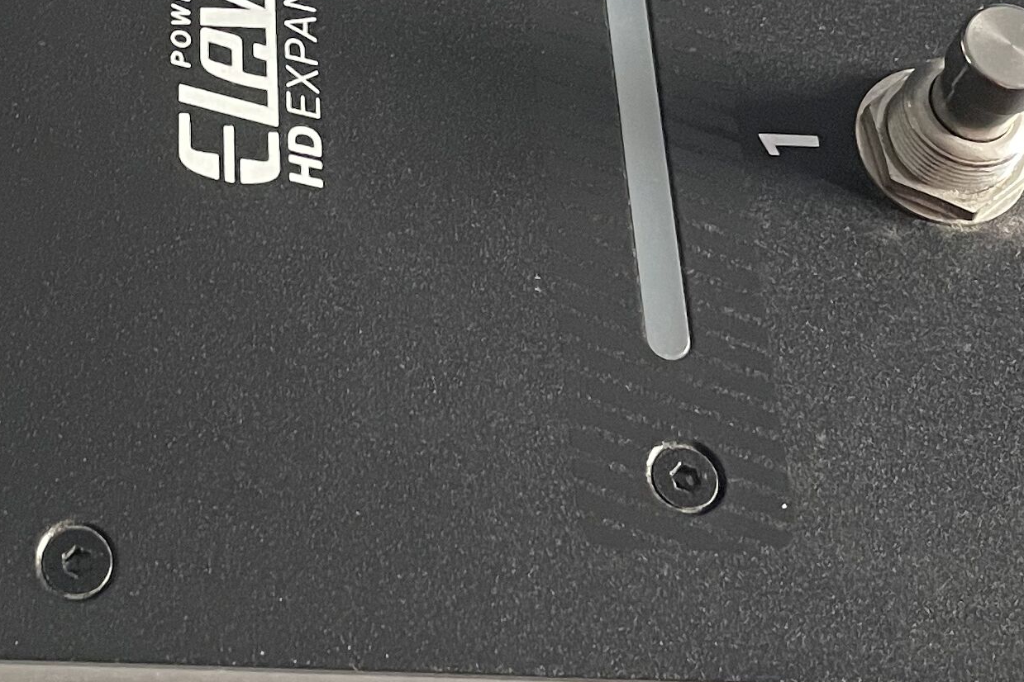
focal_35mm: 88
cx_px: 78
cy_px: -249
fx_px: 2503
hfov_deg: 22.5
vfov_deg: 14.7
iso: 320
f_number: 1.6
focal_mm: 4.2
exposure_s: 1/60
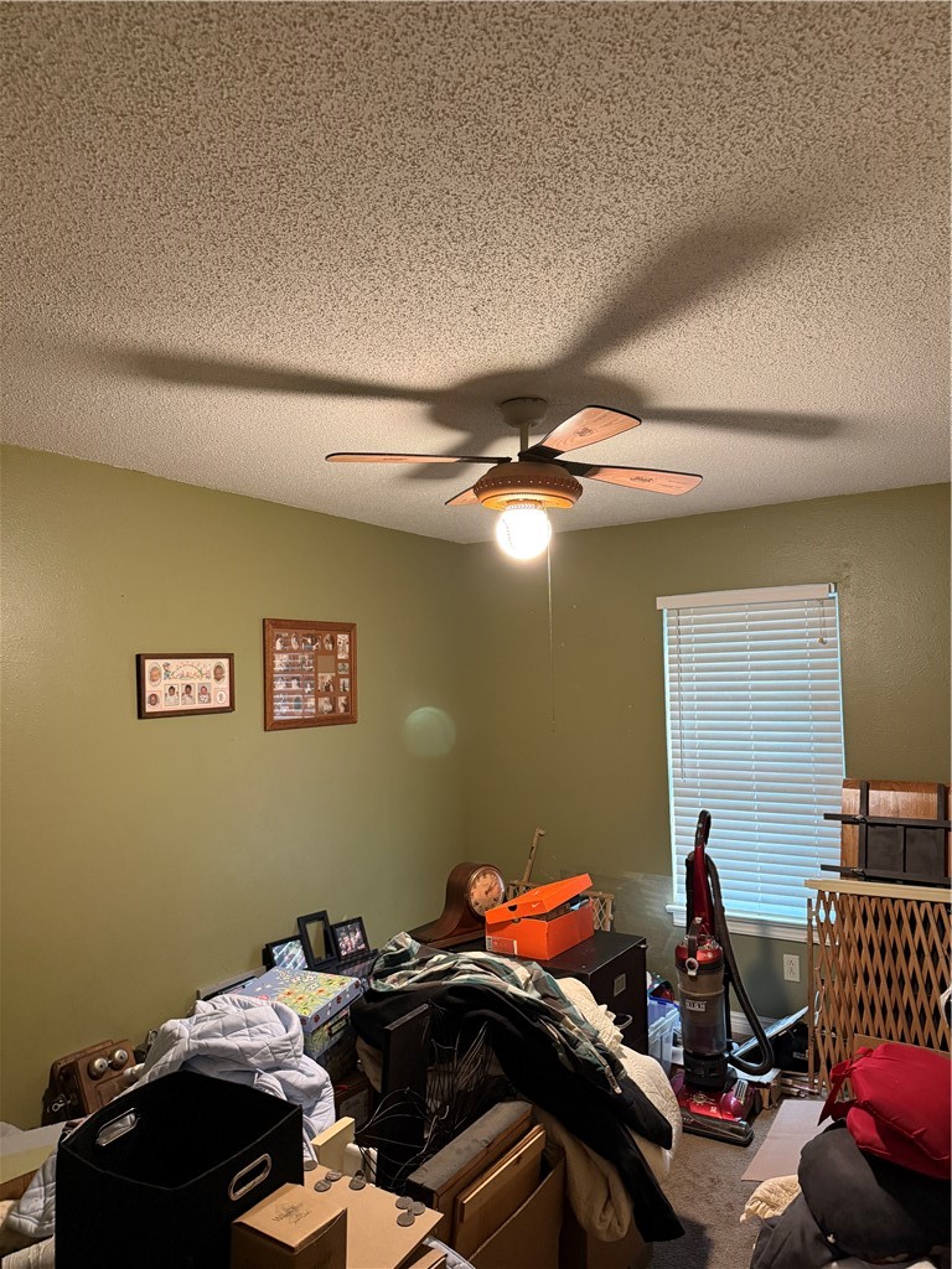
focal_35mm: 24
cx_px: 476
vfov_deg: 71.6
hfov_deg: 56.8
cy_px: 634
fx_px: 880
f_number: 1.78
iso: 500
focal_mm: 6.76
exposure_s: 1/60
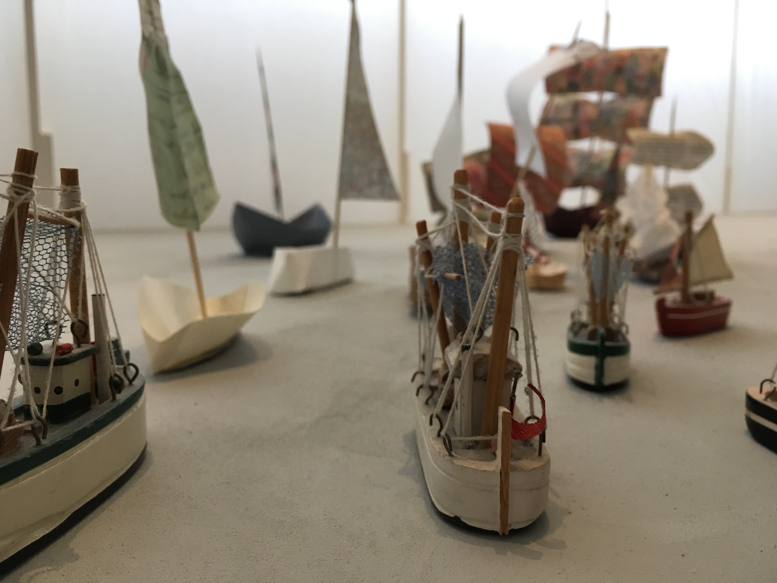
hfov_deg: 61.7
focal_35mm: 29
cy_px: 292
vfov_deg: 48.2
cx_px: 388
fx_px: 651
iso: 50
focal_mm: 4.15
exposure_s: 1/33
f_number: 2.2
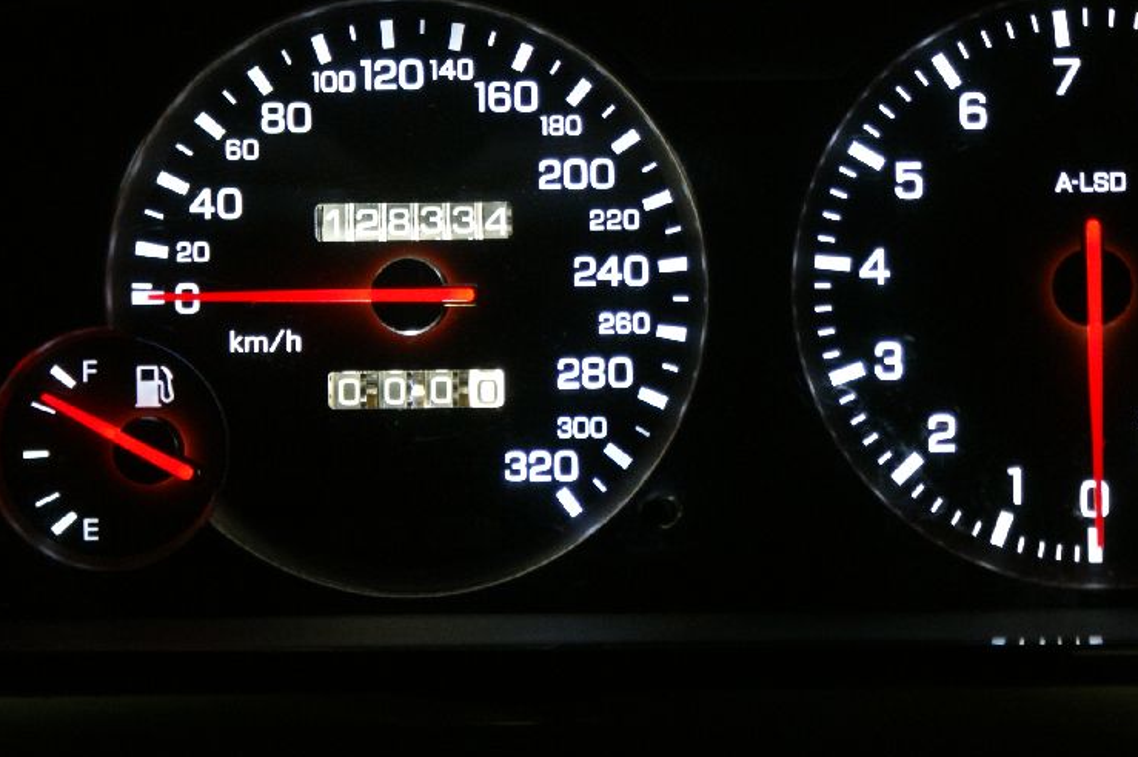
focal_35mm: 142
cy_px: 326
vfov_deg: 9.7
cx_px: 767
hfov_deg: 14.4
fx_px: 4487
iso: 400
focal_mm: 70
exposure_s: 1/4
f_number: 5.6
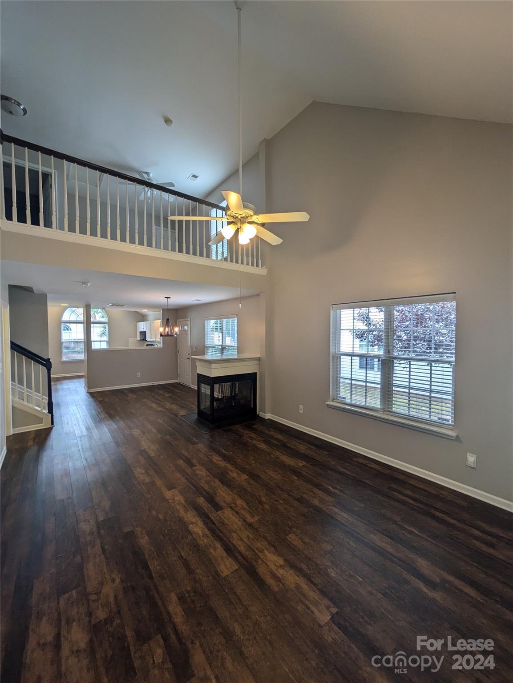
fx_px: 276
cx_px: 256
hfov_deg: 85.7
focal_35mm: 14
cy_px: 342
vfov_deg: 102.0
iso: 87
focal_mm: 1.83
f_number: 2.2
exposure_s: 1/120
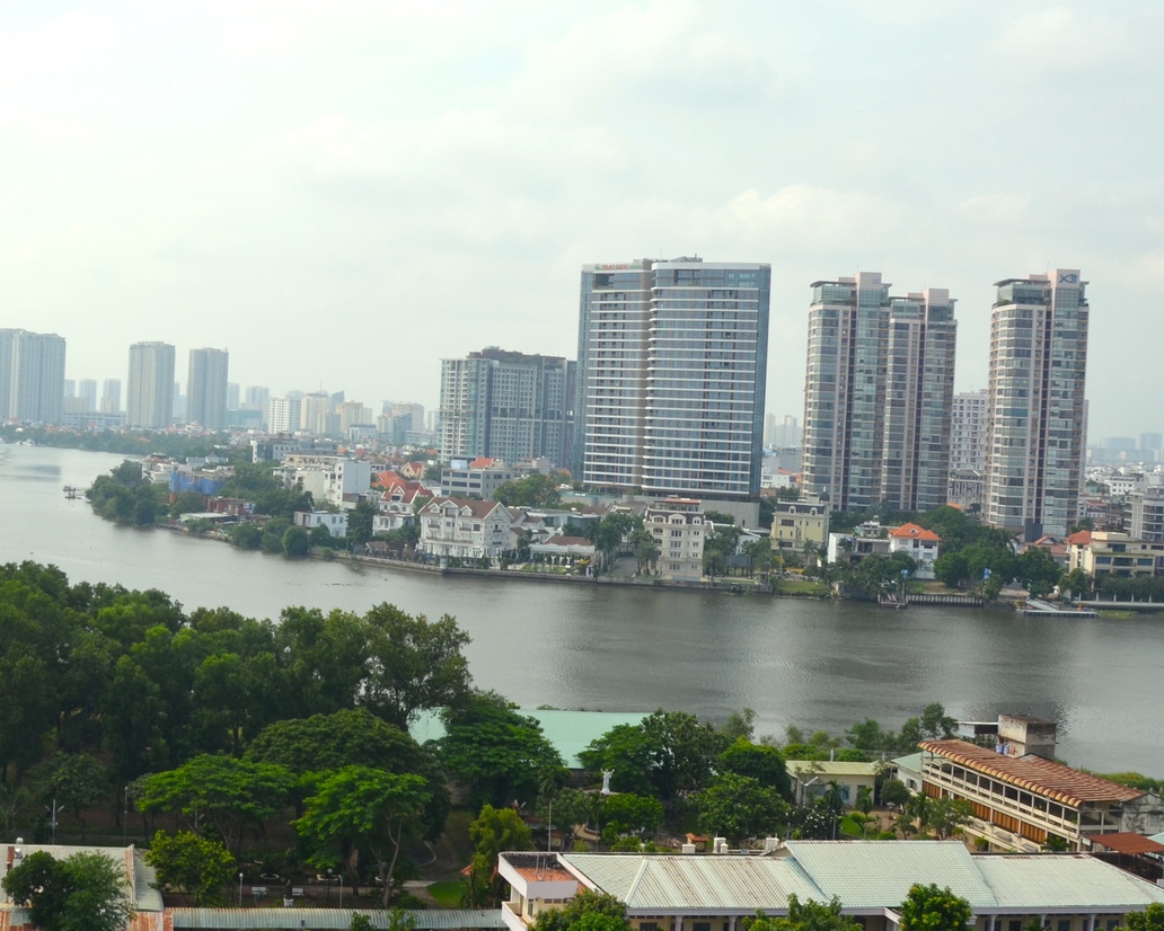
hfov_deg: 36.4
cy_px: 447
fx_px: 1688
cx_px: 185
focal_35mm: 49
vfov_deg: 30.8
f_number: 10
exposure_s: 1/320
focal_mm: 18
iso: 160
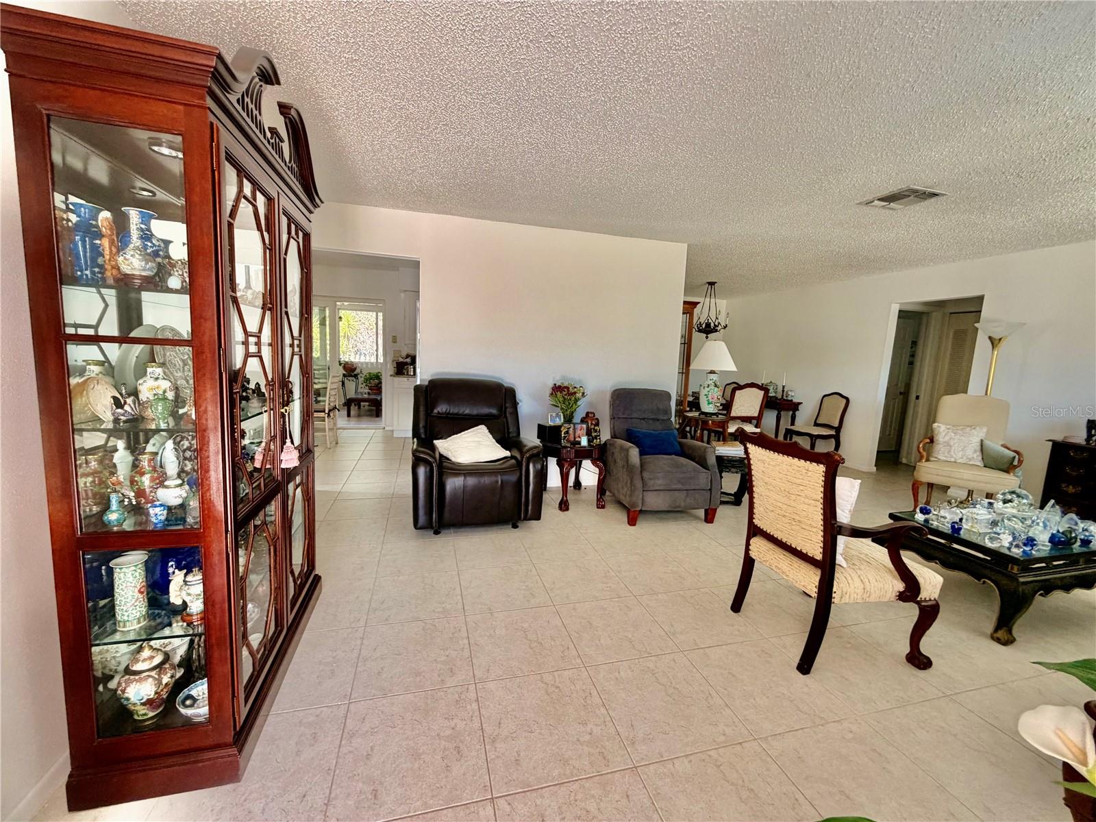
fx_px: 443
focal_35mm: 14
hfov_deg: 102.1
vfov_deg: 85.7
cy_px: 411
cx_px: 548
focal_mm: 2.22
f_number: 2.2
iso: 125
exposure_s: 1/121
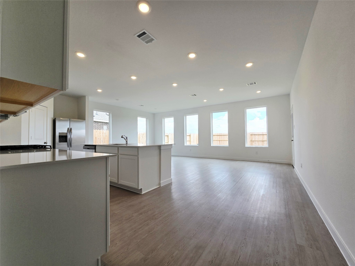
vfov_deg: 89.9
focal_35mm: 13
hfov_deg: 106.2
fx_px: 133
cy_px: 133
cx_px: 178
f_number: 2.2
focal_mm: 2.2
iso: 50
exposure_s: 1/227
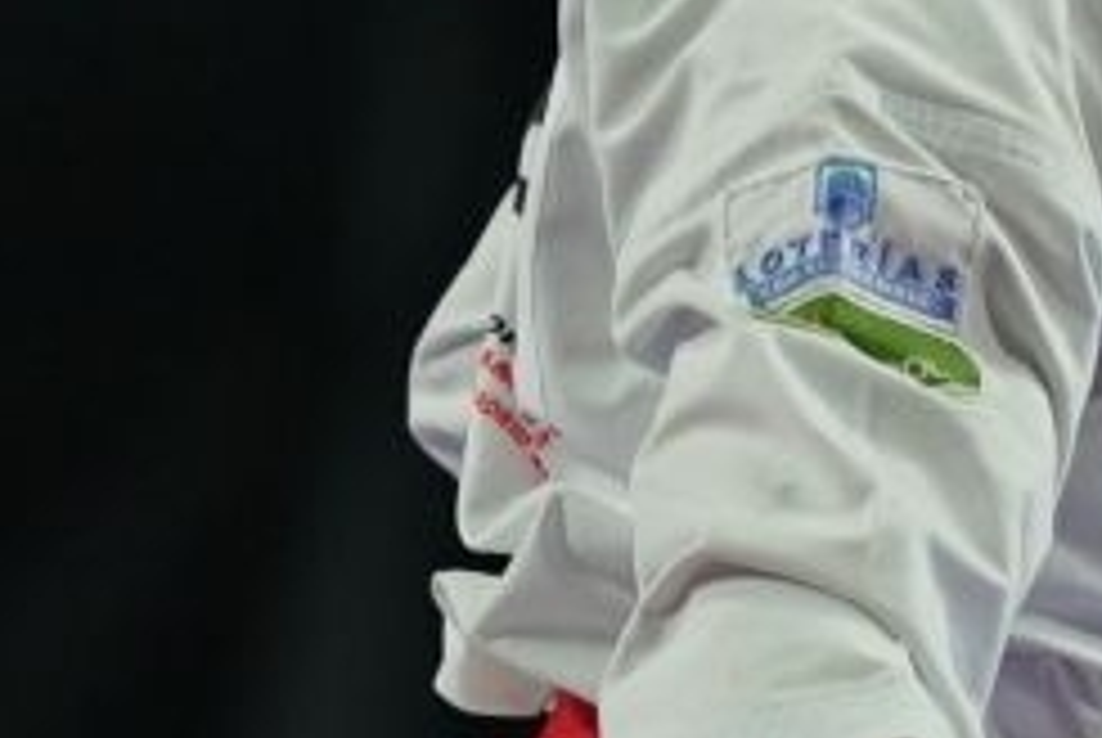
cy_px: 850
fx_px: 89950
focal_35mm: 2935
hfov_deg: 0.7
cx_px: 3463
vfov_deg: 0.5
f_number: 2.8
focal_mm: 400
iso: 640
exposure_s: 1/500
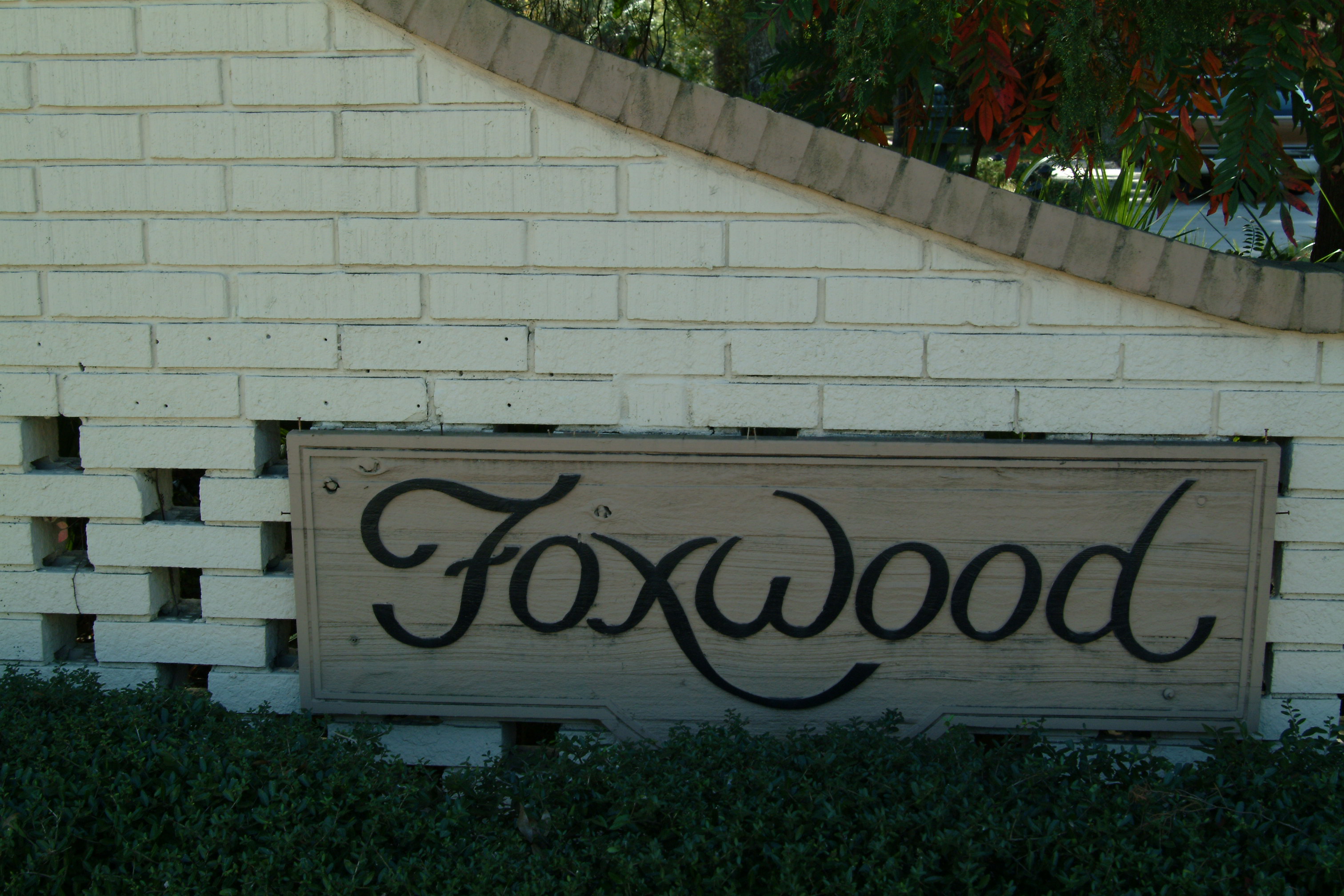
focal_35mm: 42
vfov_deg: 31.9
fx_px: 1568
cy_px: 448
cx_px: 672
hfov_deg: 46.4
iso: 400
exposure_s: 1/250
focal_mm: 28
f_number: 8
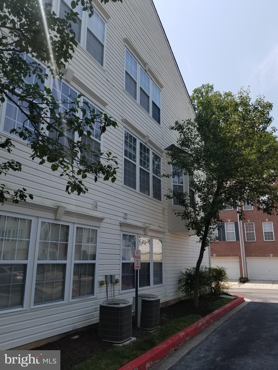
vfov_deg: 67.3
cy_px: 185
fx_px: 278
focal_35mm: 26
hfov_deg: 53.1
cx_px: 139
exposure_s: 1/1924
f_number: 1.7
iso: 50
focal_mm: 4.3
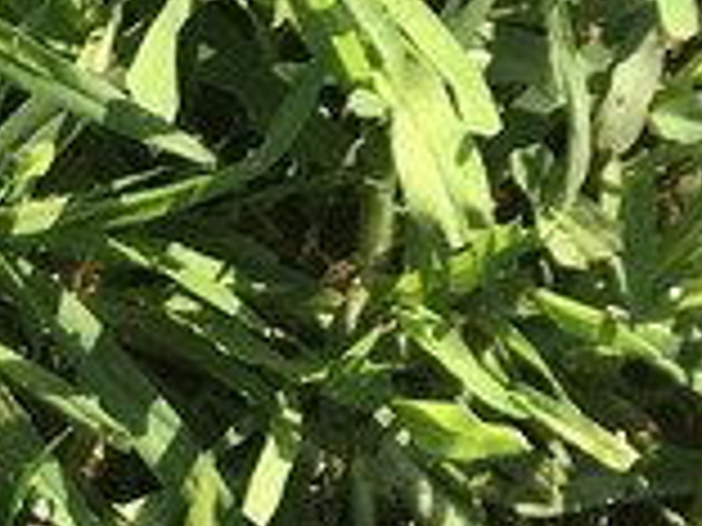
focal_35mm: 192
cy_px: 620
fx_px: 3894
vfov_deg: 7.7
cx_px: 304
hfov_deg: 10.3
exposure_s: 1/921
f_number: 1.8
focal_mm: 3.99
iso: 20
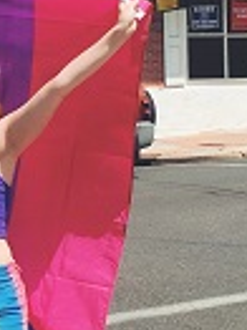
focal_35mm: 118
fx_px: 1124
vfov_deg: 16.7
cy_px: 145
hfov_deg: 12.3
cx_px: -43
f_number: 2.2
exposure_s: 1/1672
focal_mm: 4.15
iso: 25
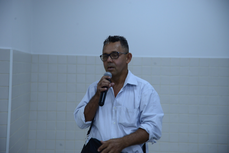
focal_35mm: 120
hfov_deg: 17.1
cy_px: 76
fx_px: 764
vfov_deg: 11.4
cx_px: 114
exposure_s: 1/125
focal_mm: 120
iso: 1600
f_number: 5.6
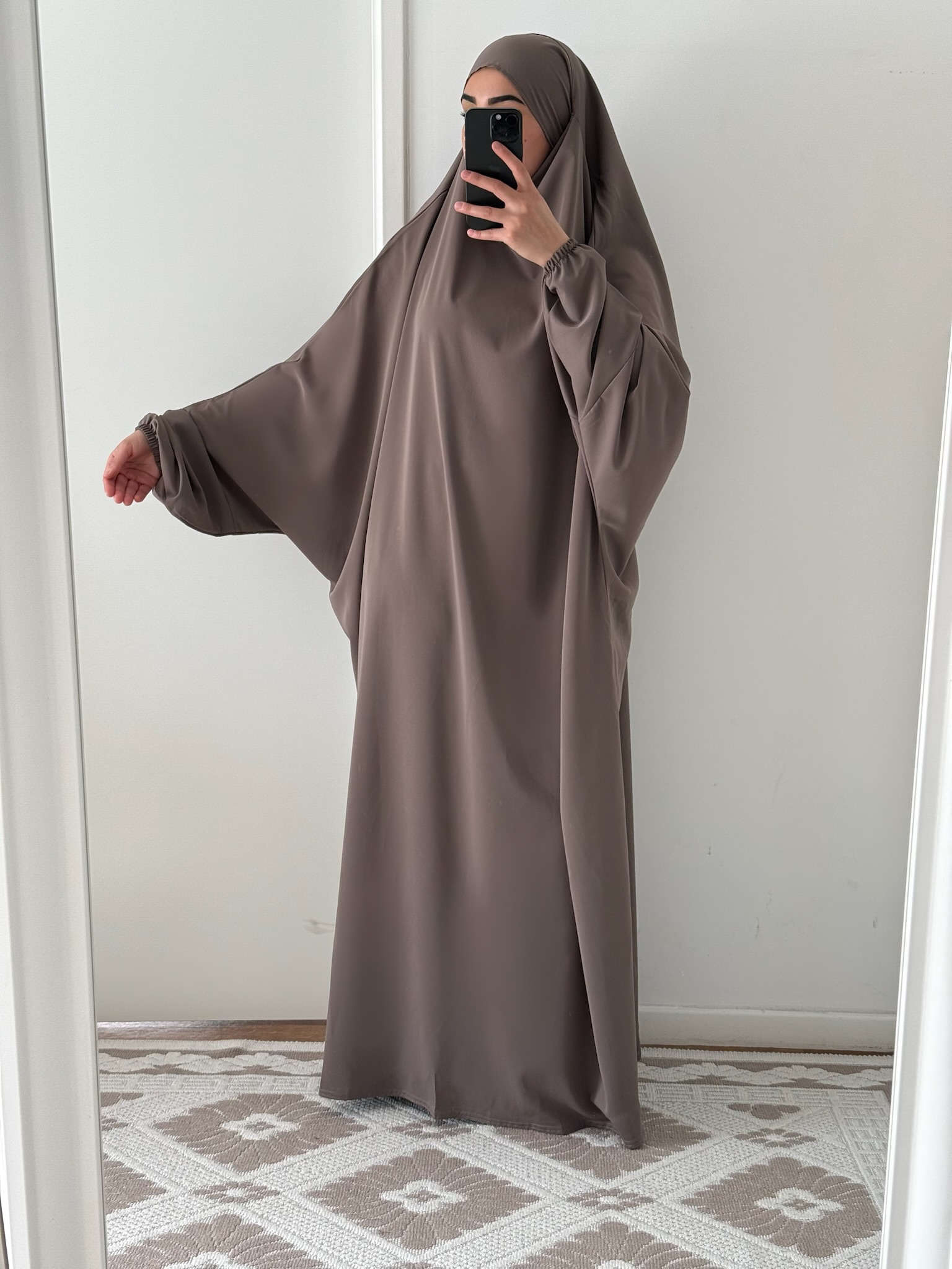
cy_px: 634
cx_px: 476
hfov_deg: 30.3
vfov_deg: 39.7
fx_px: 1760
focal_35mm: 48
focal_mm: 6.76
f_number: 1.78
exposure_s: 1/121
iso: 64
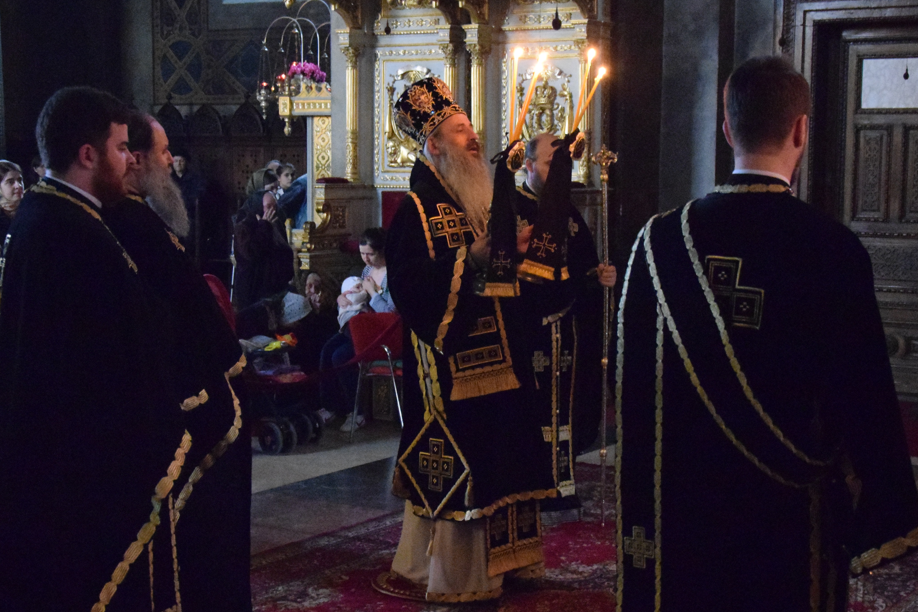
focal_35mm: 62
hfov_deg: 32.3
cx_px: 514
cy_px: 357
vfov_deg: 21.9
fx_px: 1581
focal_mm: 28
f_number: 4
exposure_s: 1/30
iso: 12800
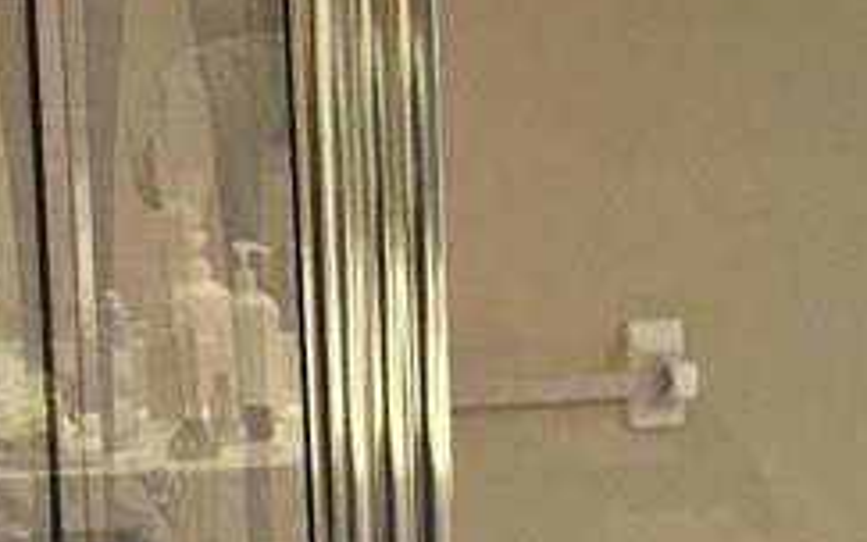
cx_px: 828
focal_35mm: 125
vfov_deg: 10.4
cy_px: 585
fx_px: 2954
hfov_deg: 16.4
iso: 40
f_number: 1.8
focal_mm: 3.99
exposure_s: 1/15
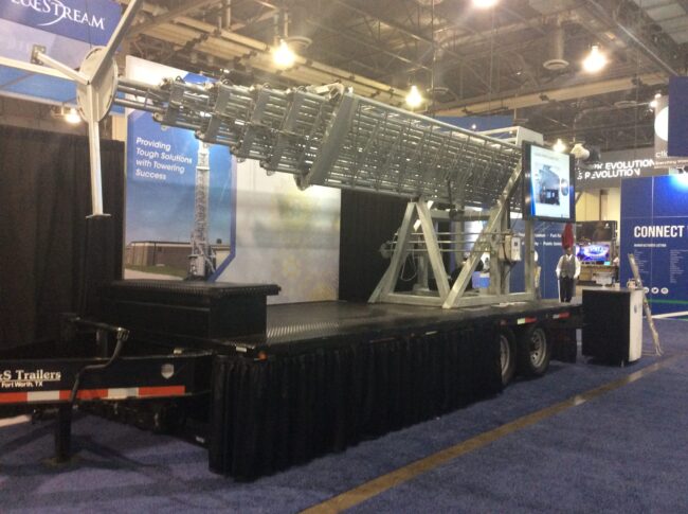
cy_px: 257
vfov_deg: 44.0
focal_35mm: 32
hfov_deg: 56.9
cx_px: 344
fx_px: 635
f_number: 2.4
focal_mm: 3.3
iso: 200
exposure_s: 1/24
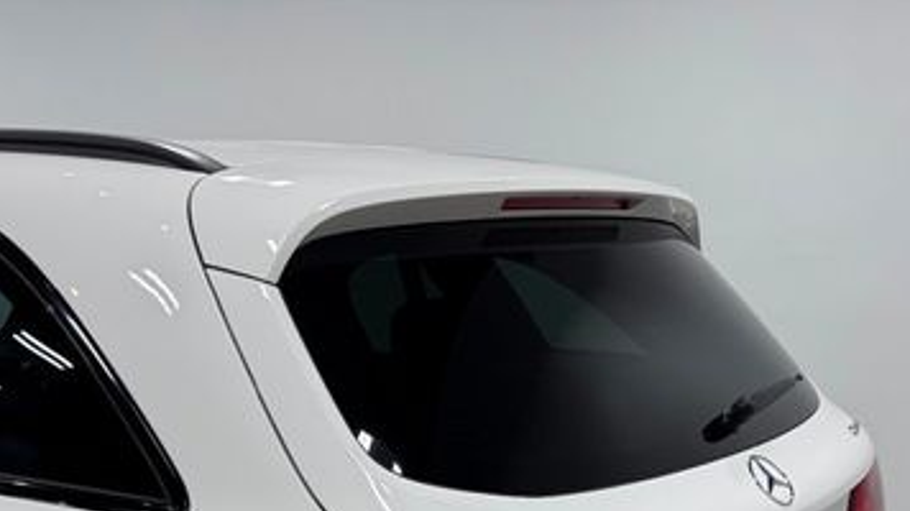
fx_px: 1134
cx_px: 488
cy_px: 608
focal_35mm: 47
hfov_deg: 43.7
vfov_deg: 23.3
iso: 80
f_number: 1.78
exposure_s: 1/481
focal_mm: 6.76
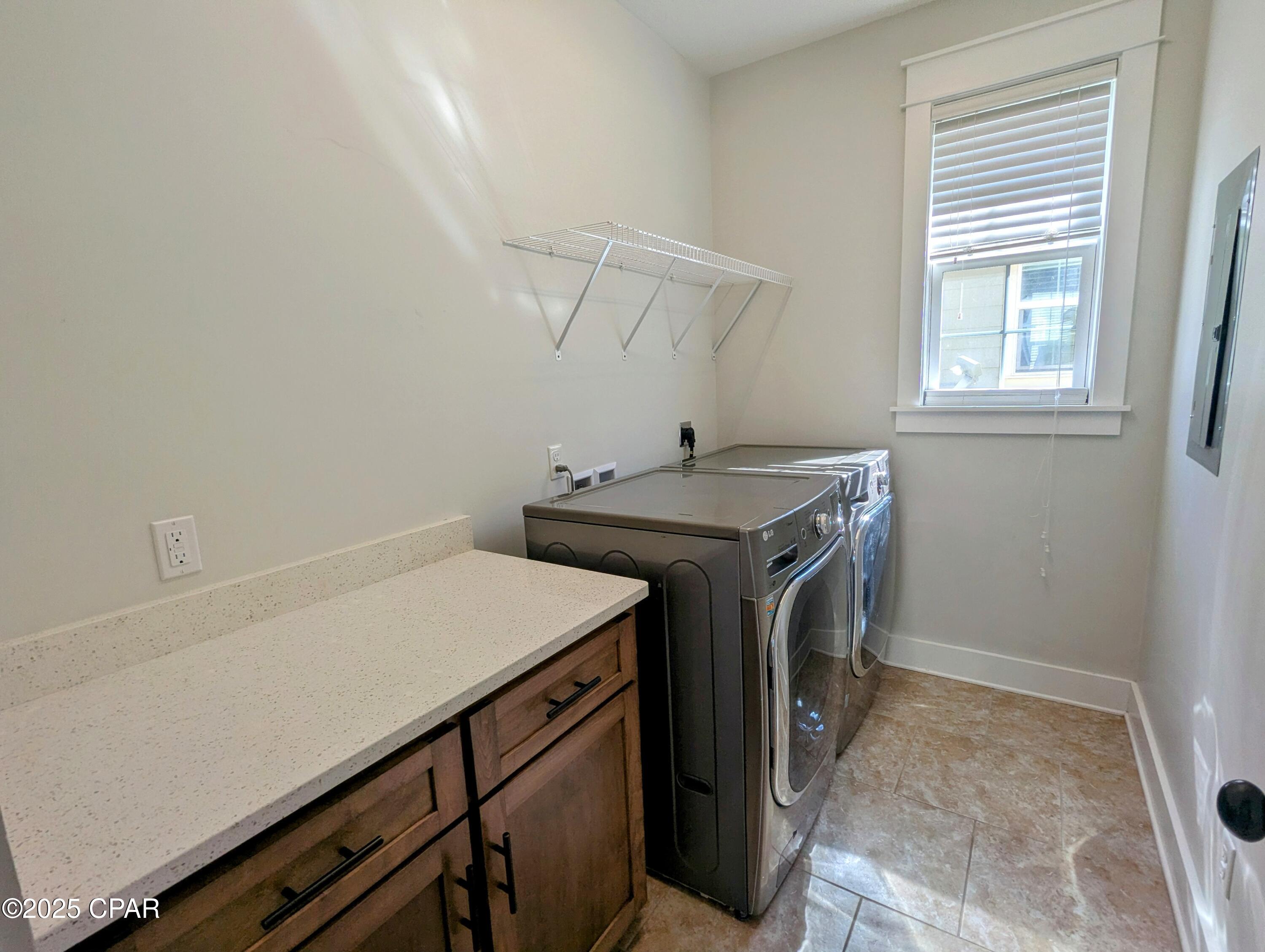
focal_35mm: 16
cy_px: 476
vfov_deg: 78.2
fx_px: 585
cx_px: 632
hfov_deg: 94.4
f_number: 2.2
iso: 46
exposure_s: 1/197
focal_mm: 2.35
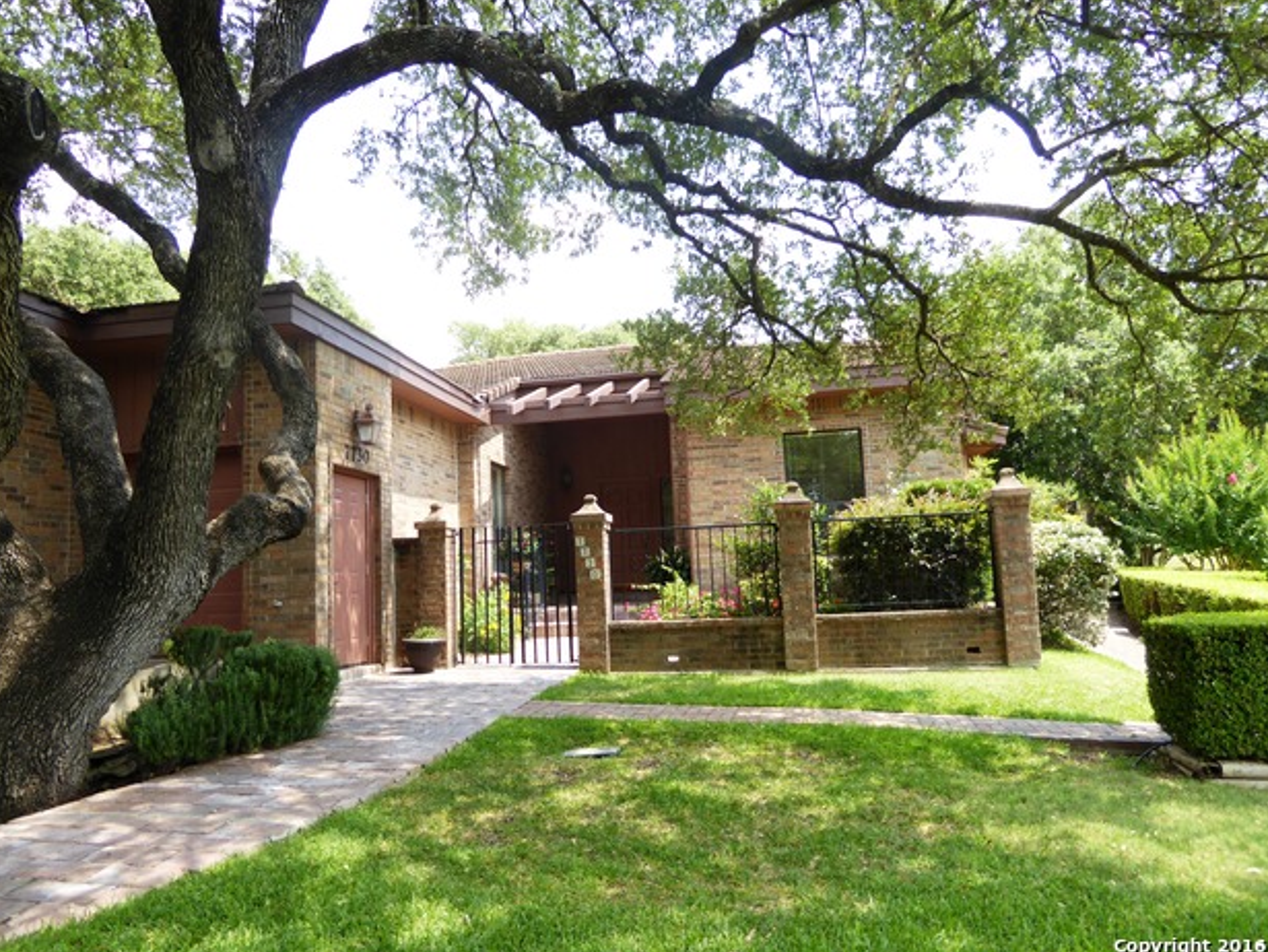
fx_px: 953
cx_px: 612
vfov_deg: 53.1
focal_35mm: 26
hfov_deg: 67.3
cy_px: 488
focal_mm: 4.3
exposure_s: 1/200
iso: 100
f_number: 3.3
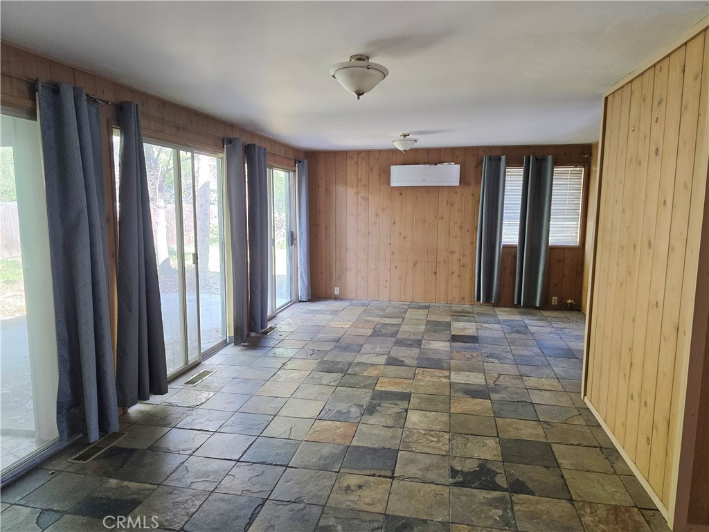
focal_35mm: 23
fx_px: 471
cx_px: 354
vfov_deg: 58.9
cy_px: 266
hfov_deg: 73.9
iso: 250
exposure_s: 1/120
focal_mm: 6.3
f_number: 1.7
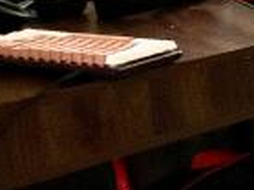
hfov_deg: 13.7
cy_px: -93
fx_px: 704
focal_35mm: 96
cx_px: 630
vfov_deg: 14.4
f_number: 1.8
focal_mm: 1.57
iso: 125
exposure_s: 1/99
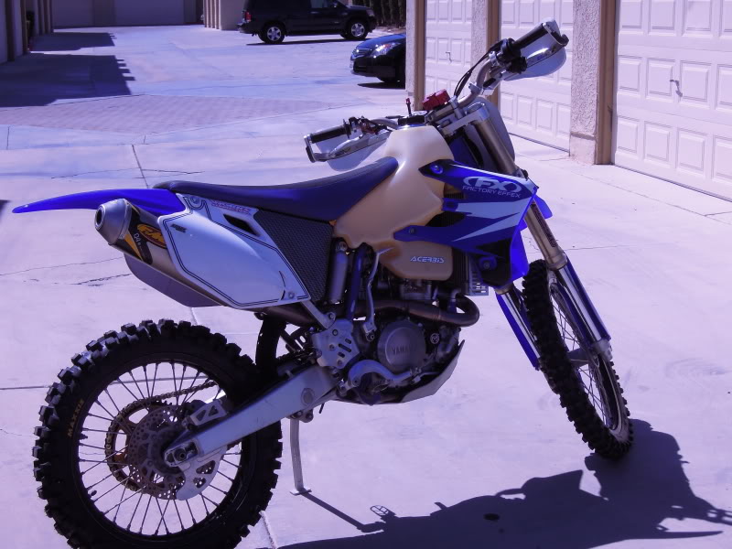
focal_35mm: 55
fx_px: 1163
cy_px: 274
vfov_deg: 26.6
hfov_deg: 34.9
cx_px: 366
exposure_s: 1/1250
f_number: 5
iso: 160
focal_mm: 9.9
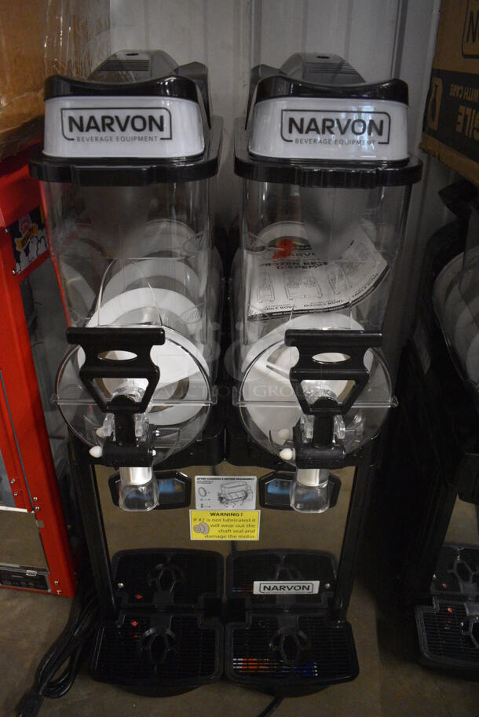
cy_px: 358
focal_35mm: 27
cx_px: 240
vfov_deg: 67.3
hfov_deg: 48.0
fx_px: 538
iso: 4500
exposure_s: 1/125
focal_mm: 18
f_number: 3.5
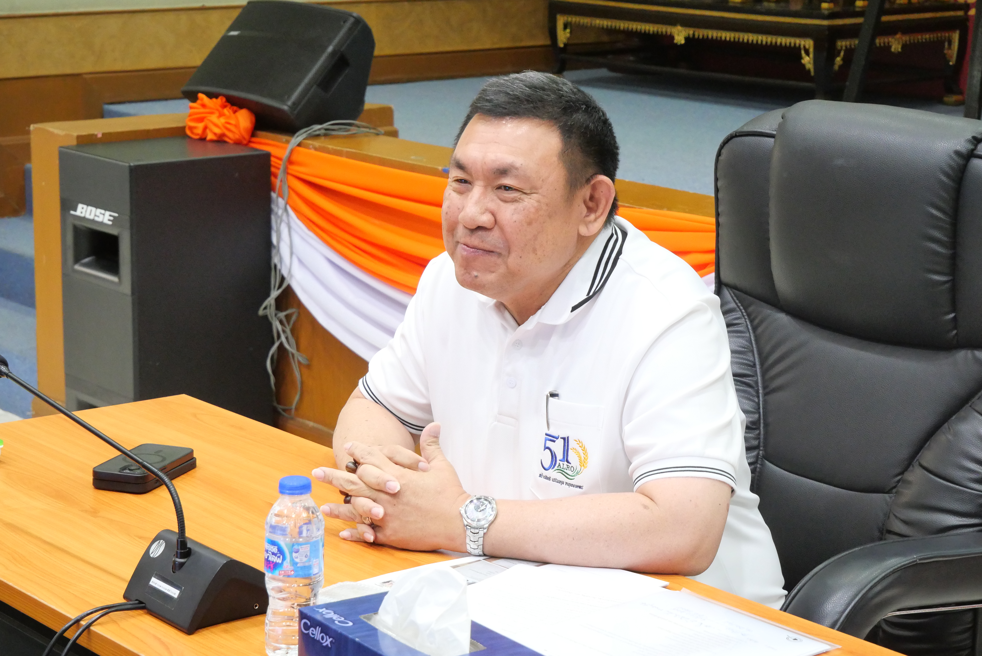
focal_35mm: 78
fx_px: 2129
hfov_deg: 26.0
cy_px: 328
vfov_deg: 17.5
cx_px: 491
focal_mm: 38
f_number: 5.4
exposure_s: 1/50
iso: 3200
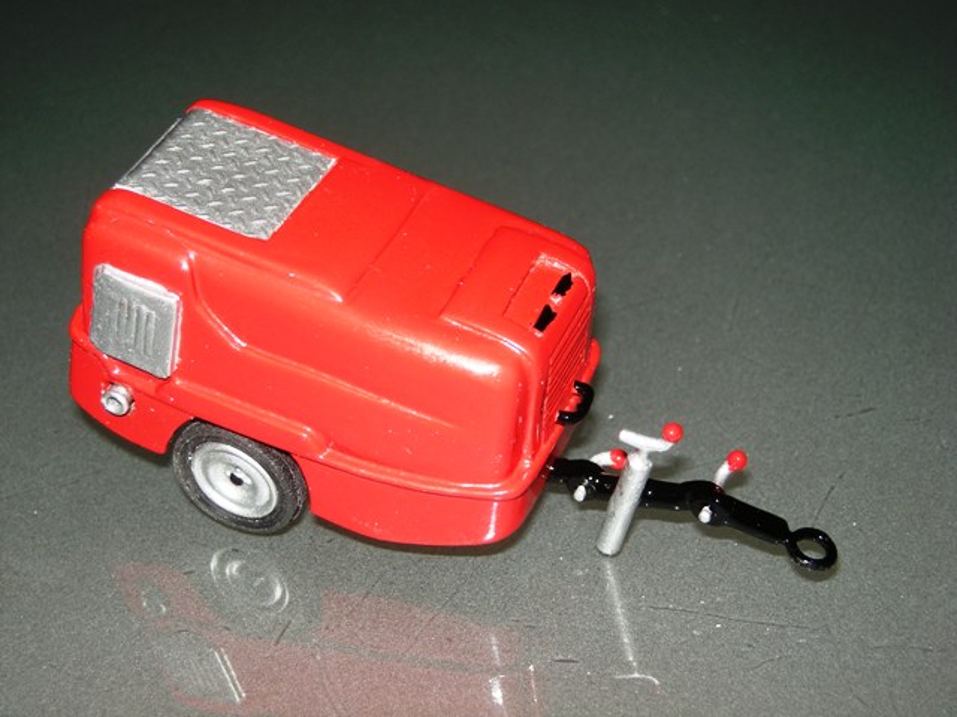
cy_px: 358
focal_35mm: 76
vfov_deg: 19.4
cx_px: 478
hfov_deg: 25.7
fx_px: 2101
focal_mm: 12.3
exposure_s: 1/60
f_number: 7.8
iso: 64
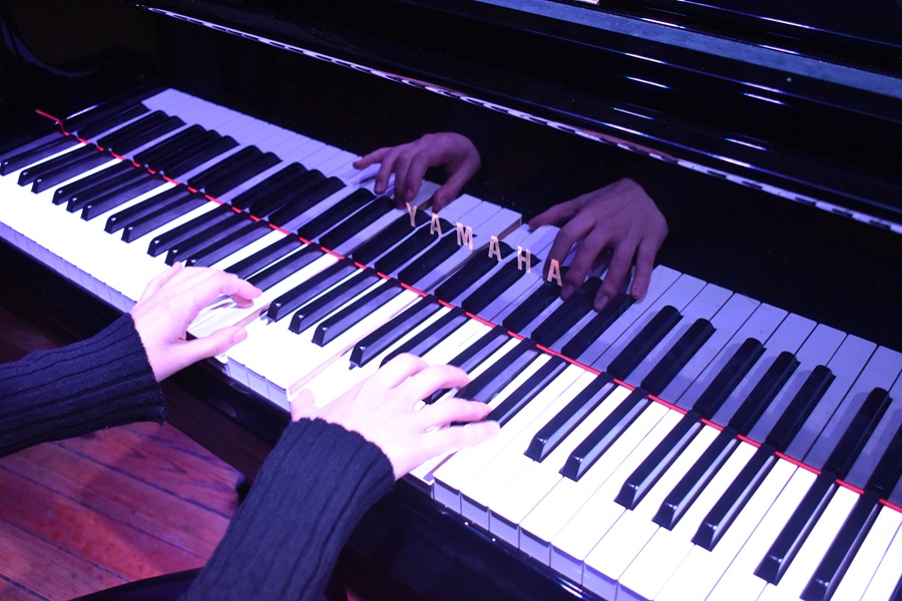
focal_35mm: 36
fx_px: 902
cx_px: 451
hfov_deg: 53.1
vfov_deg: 36.9
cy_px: 300
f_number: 4
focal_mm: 24
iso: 3200
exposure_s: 1/60
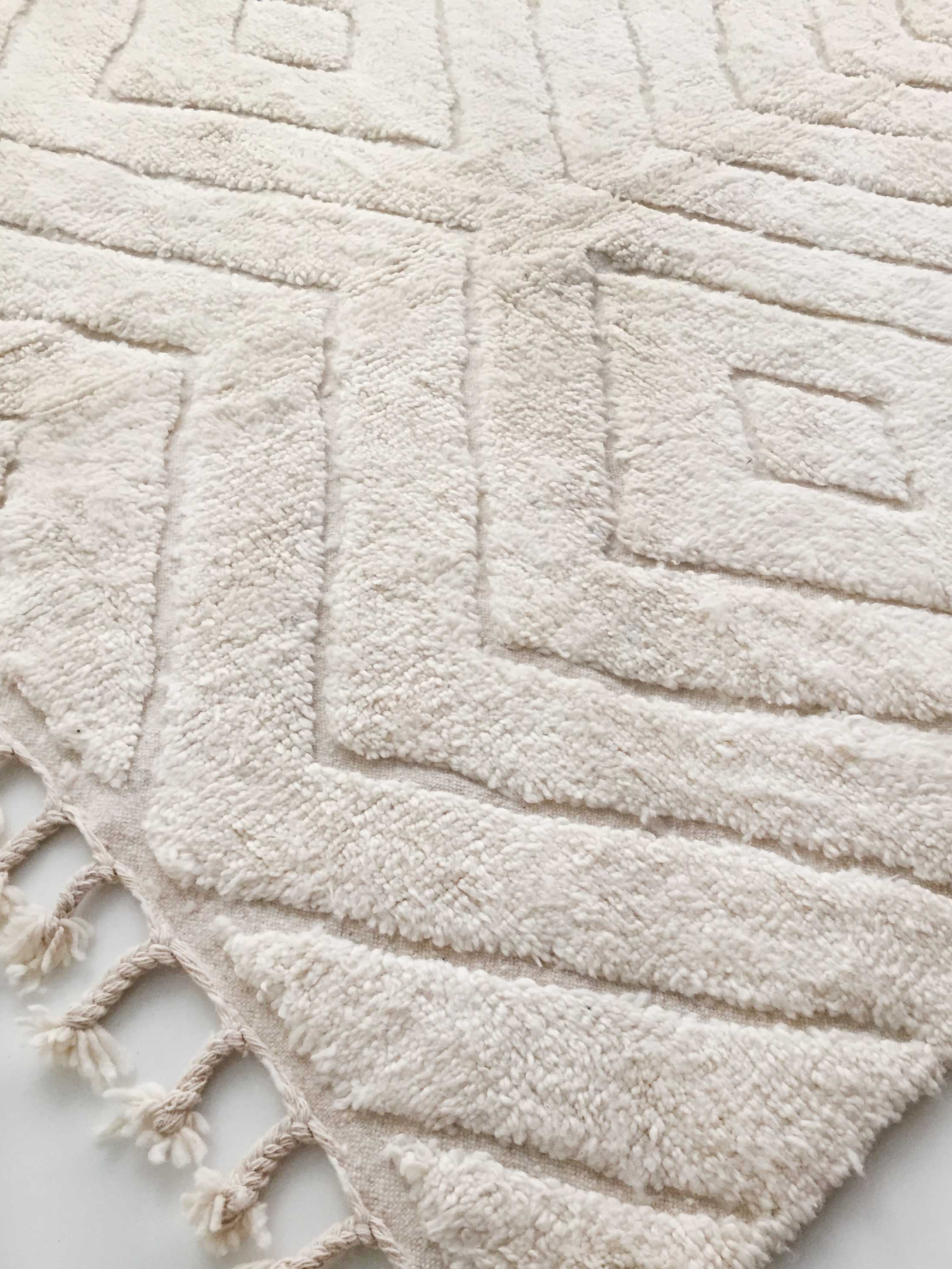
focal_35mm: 32
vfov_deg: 56.7
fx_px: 1173
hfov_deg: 44.1
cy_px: 699
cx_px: 521
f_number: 2.2
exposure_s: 1/33
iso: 64
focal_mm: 4.15
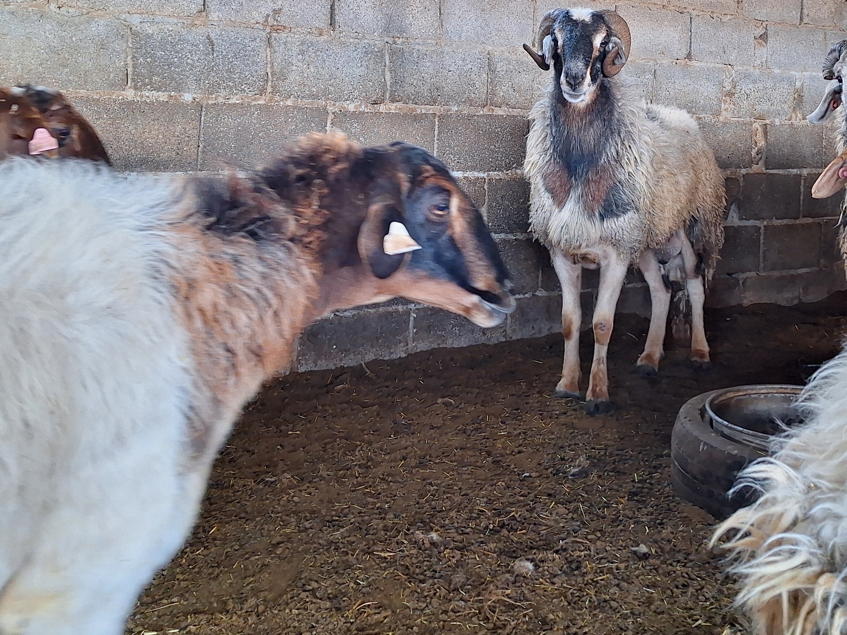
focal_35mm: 42
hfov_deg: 44.4
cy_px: 127
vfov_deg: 33.4
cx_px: 532
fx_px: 1028
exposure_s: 1/100
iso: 50
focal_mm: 5.54
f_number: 1.8
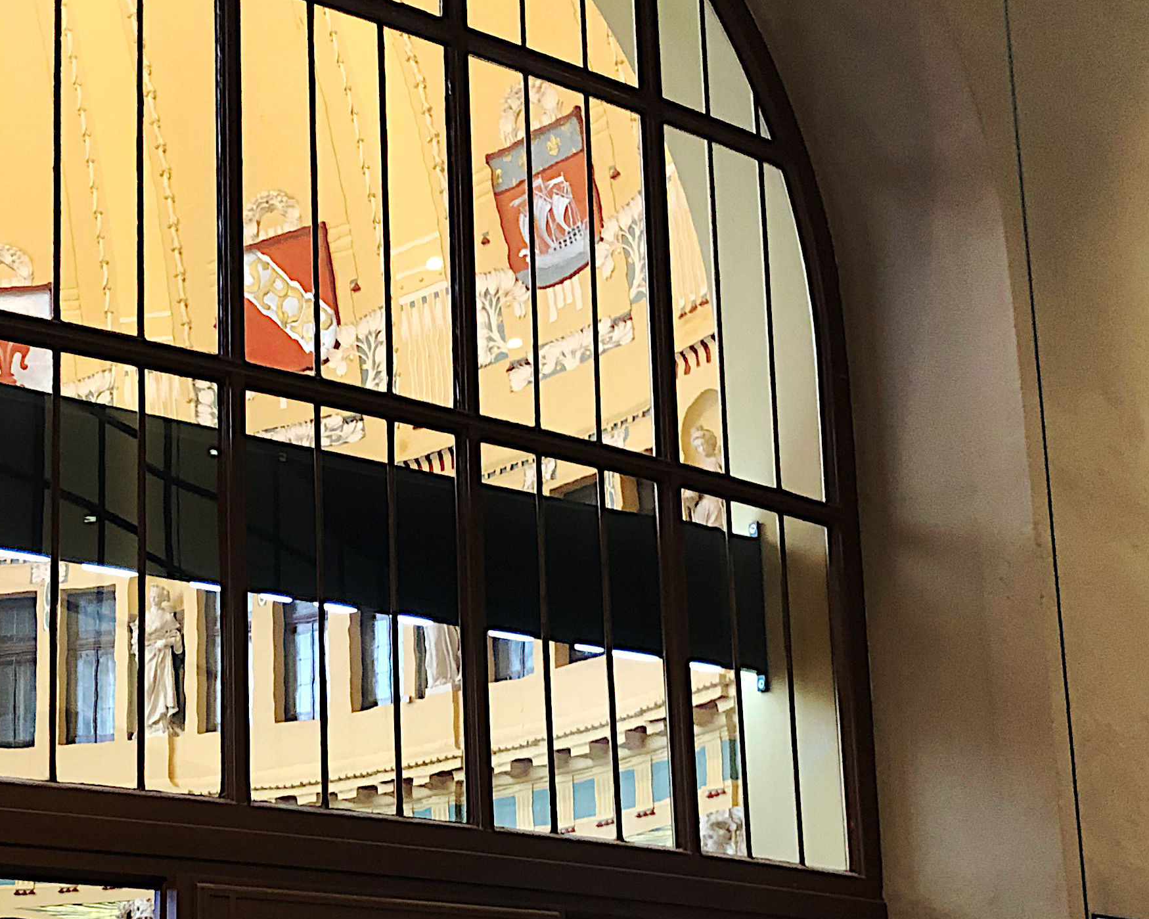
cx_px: 294
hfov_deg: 29.6
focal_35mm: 63
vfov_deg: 23.8
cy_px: 765
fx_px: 2142
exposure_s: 1/50
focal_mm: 3.99
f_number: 1.8
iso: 250
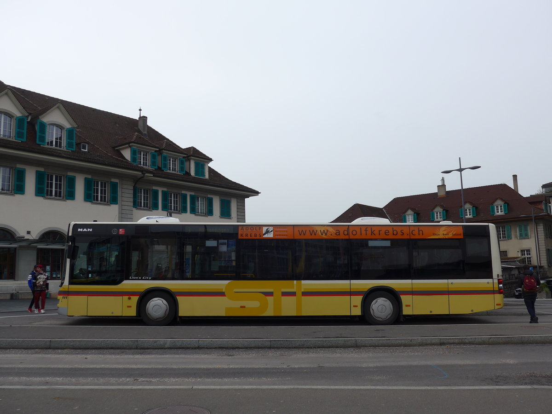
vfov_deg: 45.4
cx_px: 276
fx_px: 494
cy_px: 207
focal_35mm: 31
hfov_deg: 58.4
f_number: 2.8
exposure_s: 1/800
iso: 80
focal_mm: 6.5
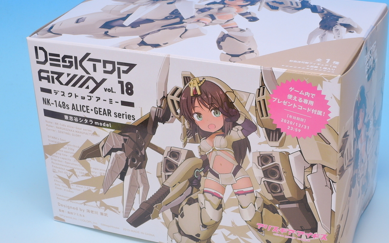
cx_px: 211
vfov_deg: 16.3
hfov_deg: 25.8
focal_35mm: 80
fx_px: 848
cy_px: 122
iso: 80
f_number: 8
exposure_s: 1/1.3
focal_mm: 14.3
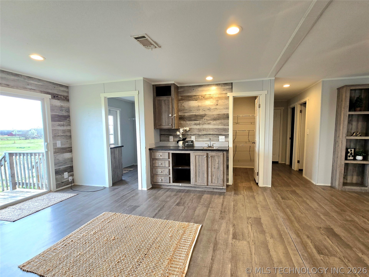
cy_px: 138
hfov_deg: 106.2
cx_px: 184
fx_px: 139
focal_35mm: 13
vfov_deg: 89.9
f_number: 2.2
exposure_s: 1/60.2
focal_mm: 2.2
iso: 50
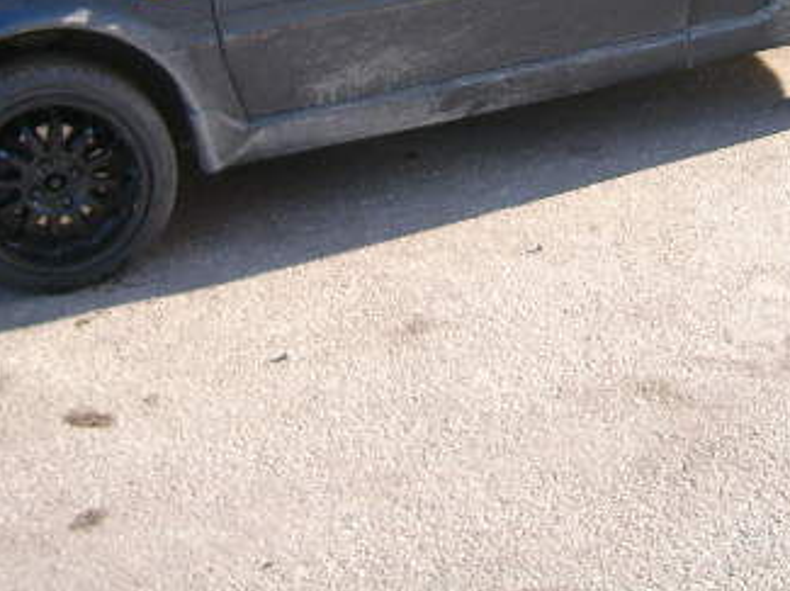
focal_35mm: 69
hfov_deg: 28.1
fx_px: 1573
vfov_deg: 20.7
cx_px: 462
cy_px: 29
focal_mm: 5.95
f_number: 2.8
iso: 50
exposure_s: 1/176
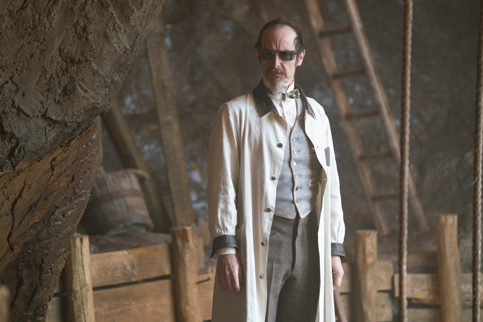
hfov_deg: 12.9
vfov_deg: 8.6
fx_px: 2134
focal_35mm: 159
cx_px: 242
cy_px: 161
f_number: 2.8
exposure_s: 1/50
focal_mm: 159
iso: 2000
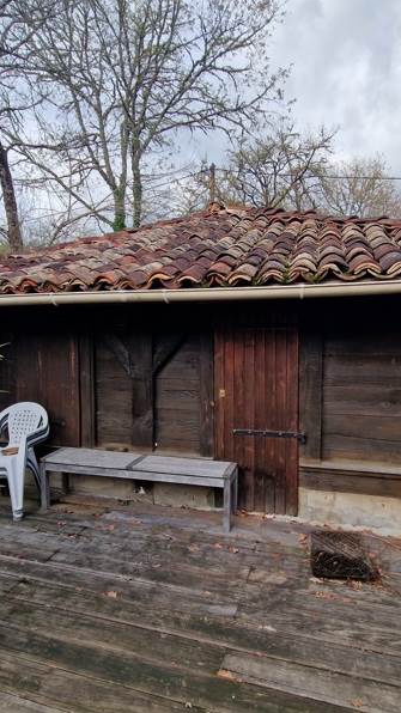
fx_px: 359
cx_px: 209
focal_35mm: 19
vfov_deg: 89.6
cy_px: 356
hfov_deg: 58.3
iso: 50
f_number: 2.2
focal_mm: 2.2
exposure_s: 1/710
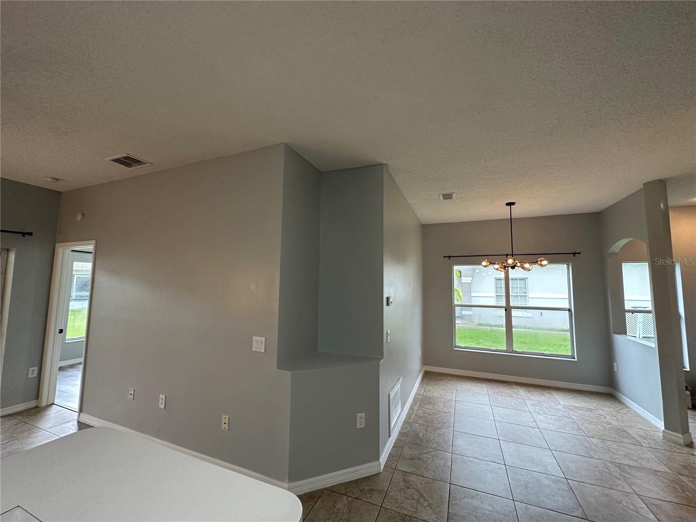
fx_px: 281
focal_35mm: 14
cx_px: 348
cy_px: 261
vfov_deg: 85.7
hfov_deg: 102.1
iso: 250
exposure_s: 1/60
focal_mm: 2.22
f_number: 2.2
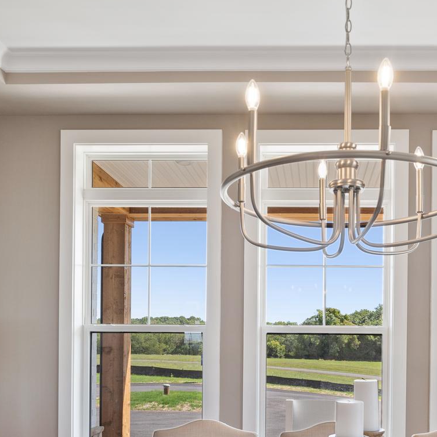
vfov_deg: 43.1
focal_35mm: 37
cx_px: 355
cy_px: 342
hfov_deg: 42.7
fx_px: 528
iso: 250
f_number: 6.3
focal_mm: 16
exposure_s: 1/25
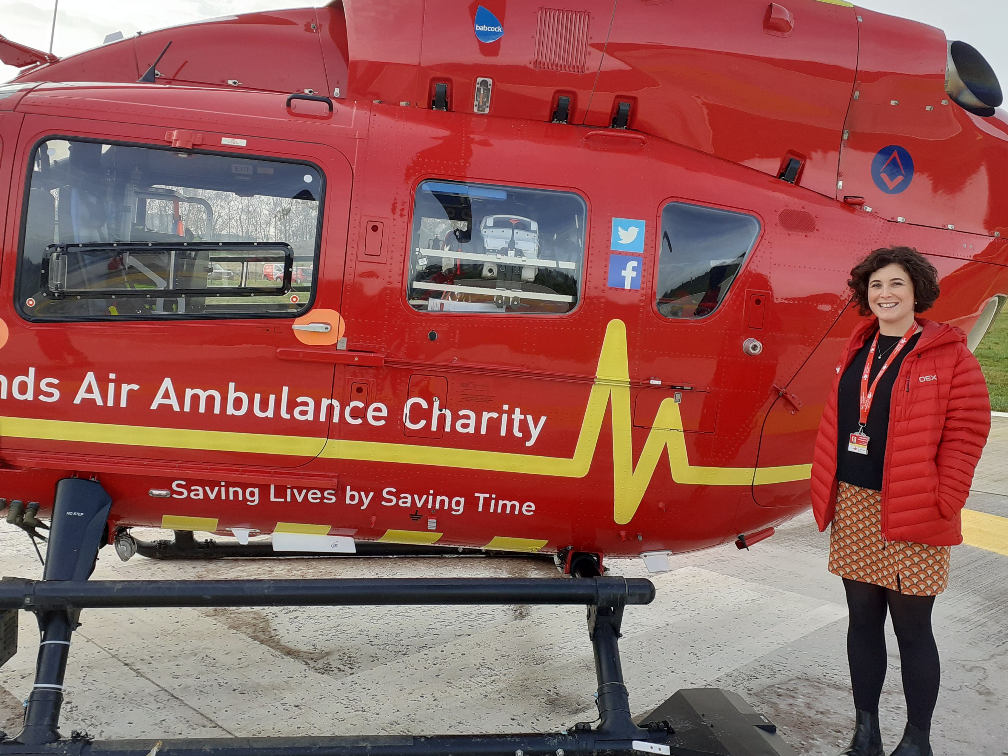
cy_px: 298
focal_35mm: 33
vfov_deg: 42.7
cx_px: 461
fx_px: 961
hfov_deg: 55.3
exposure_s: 1/353
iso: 40
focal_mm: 3.6
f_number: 1.9
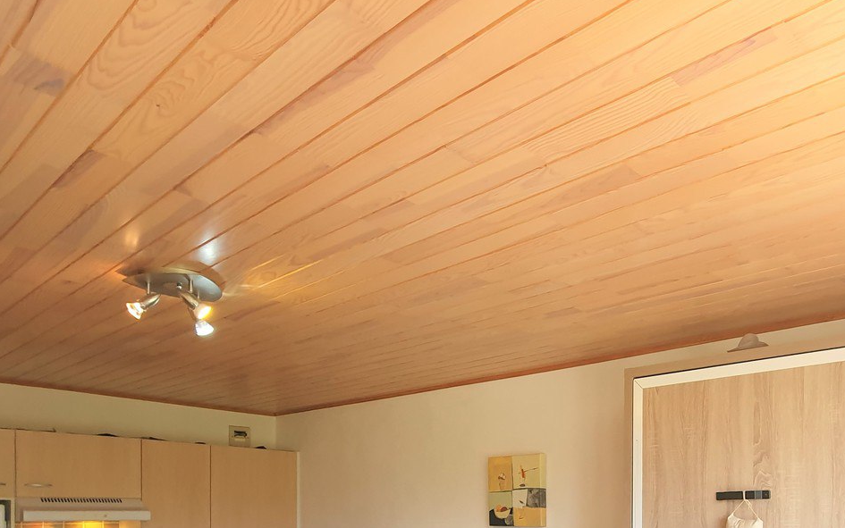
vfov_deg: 40.4
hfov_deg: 65.2
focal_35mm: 28
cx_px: 542
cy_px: 496
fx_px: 645
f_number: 2.2
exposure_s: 1/50
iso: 100
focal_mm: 1.8
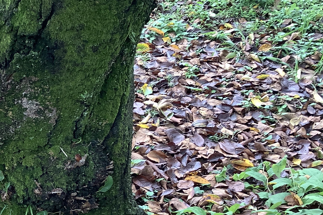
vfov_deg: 19.7
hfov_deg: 28.4
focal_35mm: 68
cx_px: 26
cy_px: 180
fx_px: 610
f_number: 2.4
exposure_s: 1/120
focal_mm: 3.3
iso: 40
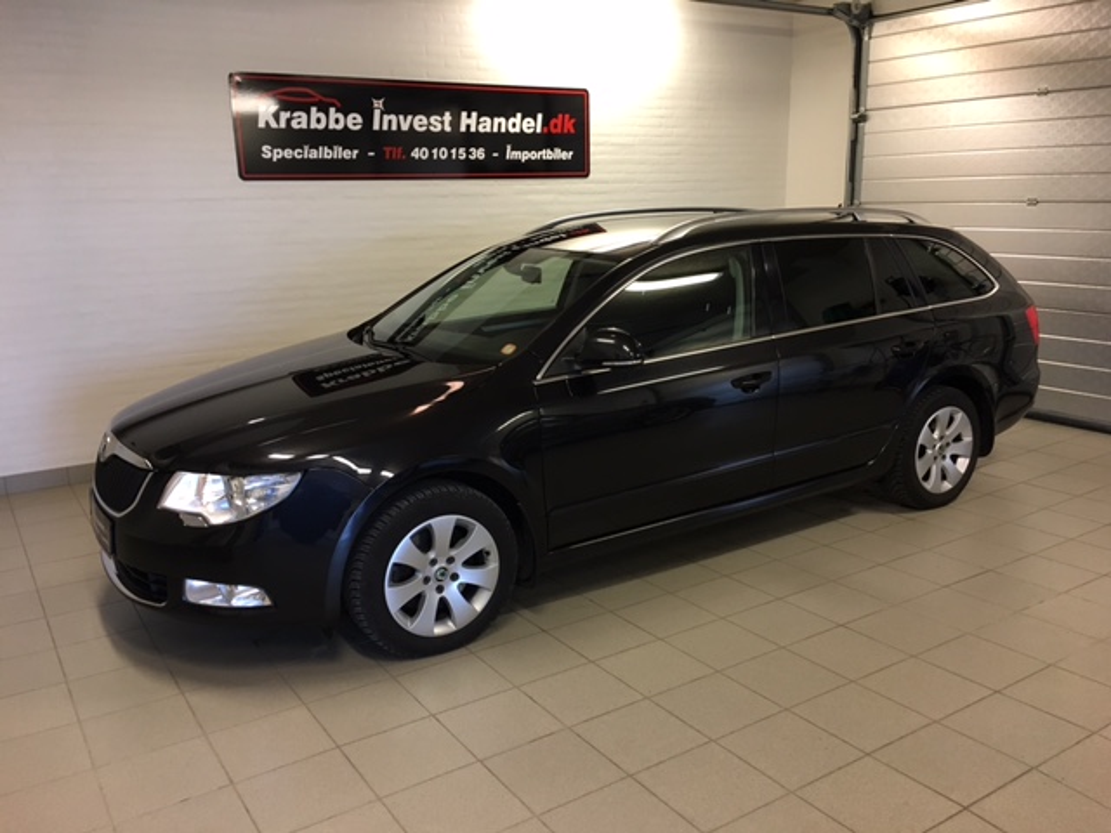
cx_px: 556
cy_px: 416
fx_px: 931
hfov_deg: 61.7
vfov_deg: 48.2
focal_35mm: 29
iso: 125
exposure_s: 1/33
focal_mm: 4.15
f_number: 2.2
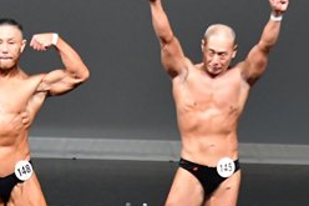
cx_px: 34
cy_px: 185
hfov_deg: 3.3
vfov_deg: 2.2
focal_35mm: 631
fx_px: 5412
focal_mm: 135
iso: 5000
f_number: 5.6
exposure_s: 1/400
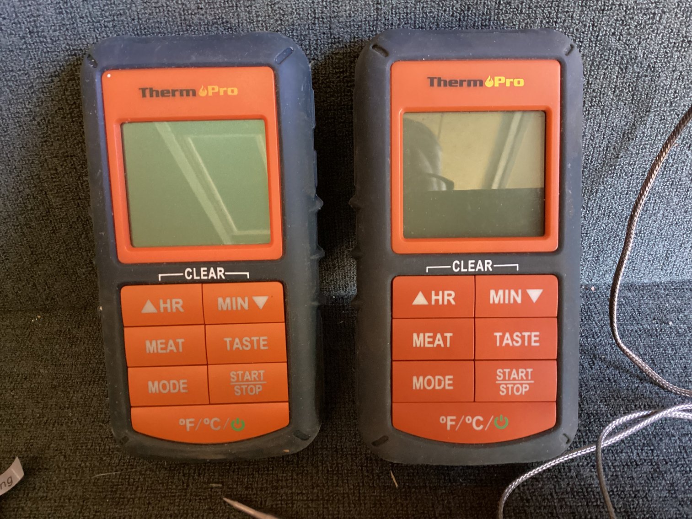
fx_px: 620
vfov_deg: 45.4
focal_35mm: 31
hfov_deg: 58.3
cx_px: 346
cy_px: 260
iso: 400
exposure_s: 1/33
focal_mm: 3.3
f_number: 2.4
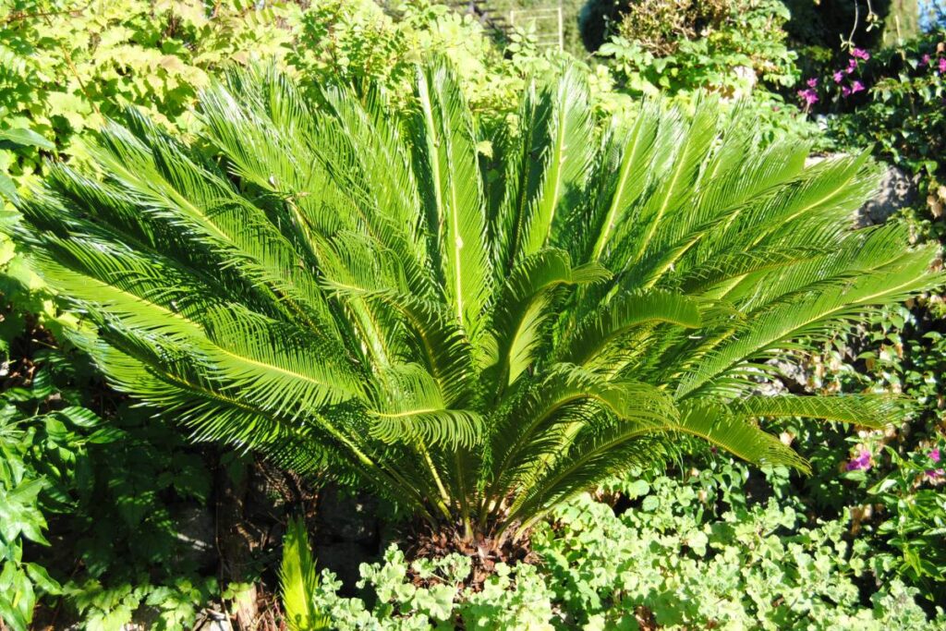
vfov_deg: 26.5
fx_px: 1340
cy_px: 316
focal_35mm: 51
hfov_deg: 38.9
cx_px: 473
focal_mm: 34
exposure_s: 1/125
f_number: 5.6
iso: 125
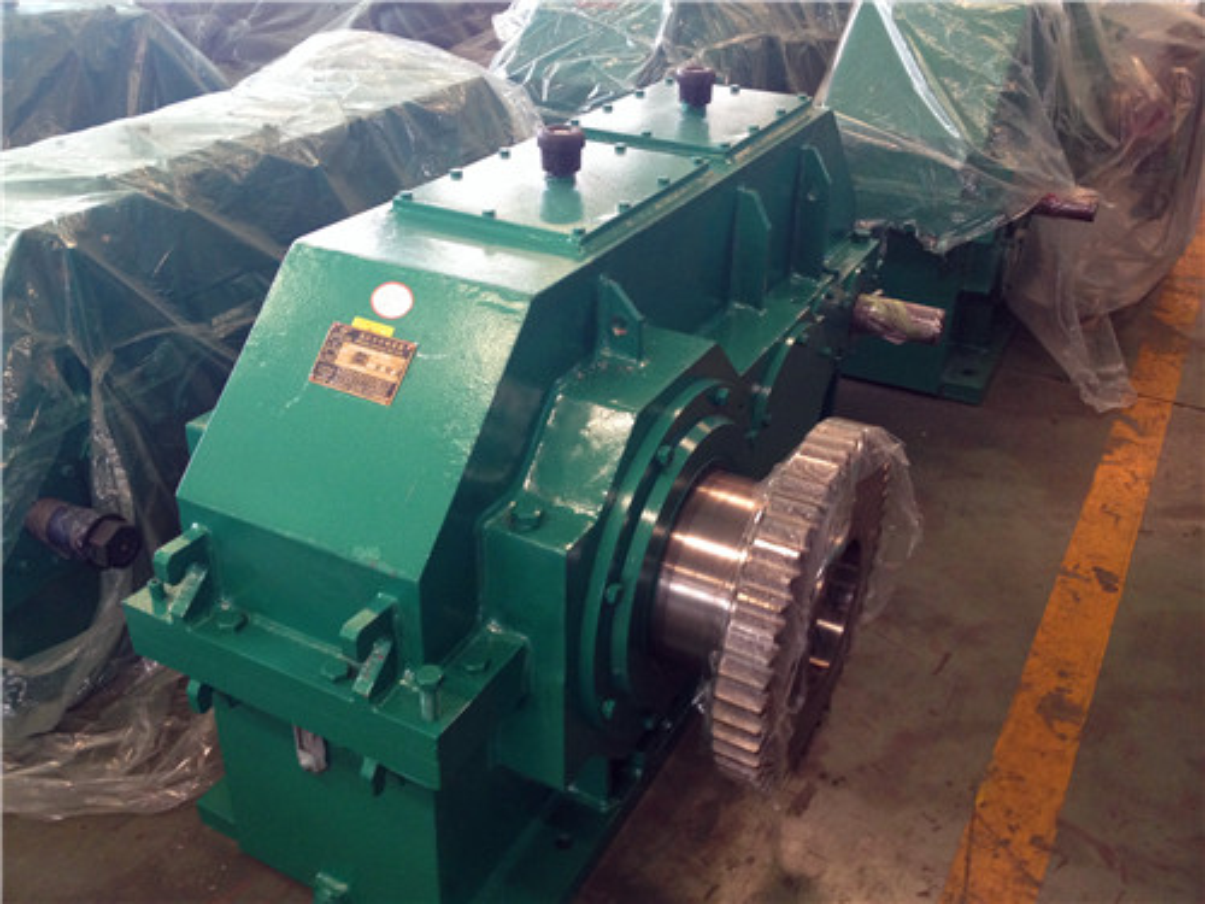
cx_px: 602
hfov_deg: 52.6
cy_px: 452
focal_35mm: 35
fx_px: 1218
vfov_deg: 40.7
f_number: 2.4
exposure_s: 1/20
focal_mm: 4.28
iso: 125
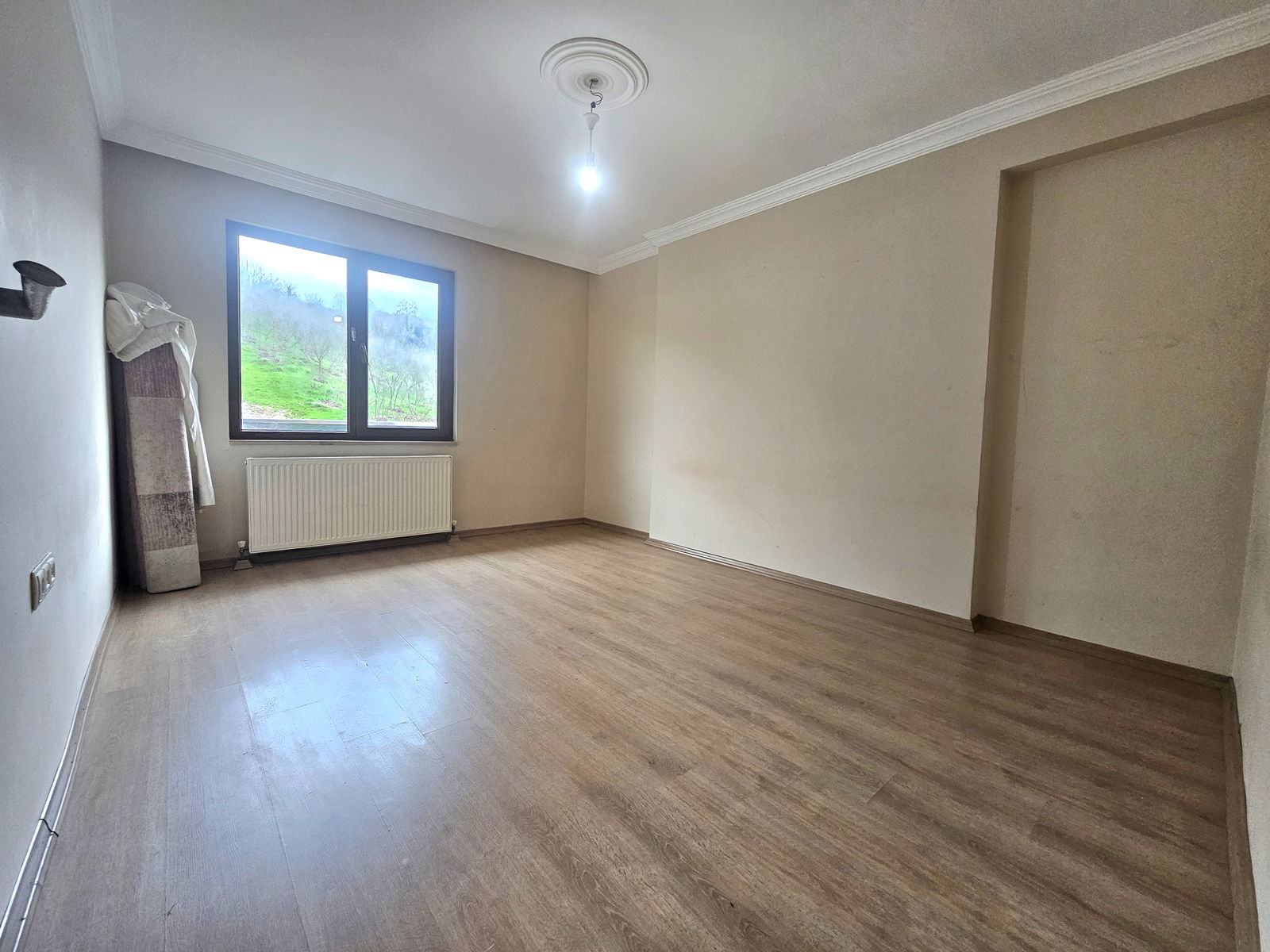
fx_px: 477
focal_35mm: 13
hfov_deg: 106.2
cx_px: 635
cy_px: 476
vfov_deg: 89.9
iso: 125
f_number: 2.2
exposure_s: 1/60.2
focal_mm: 2.2
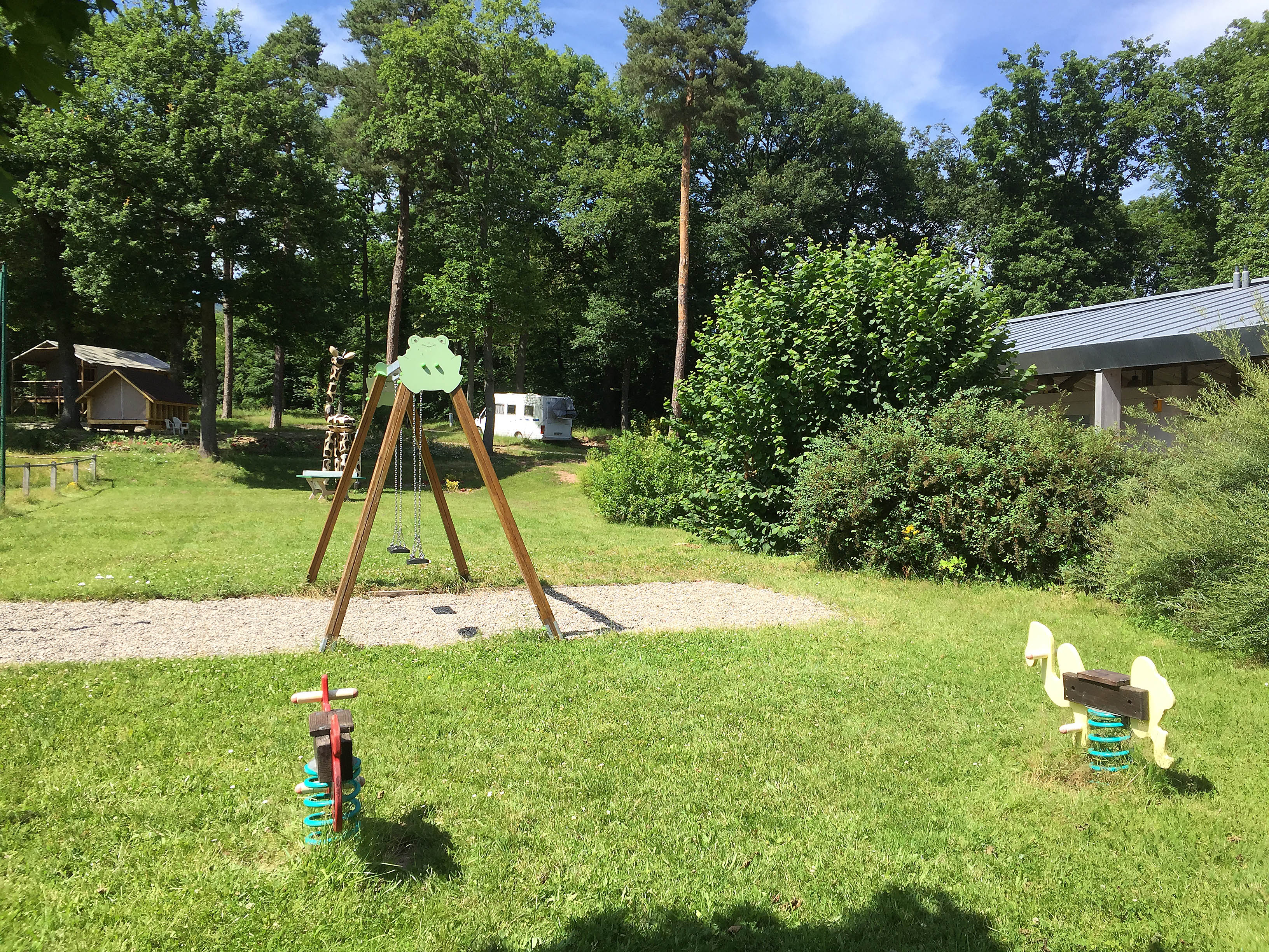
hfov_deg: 61.7
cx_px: 634
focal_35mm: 29
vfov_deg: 48.2
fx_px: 1063
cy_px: 476
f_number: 2.2
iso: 32
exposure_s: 1/964
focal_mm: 4.15
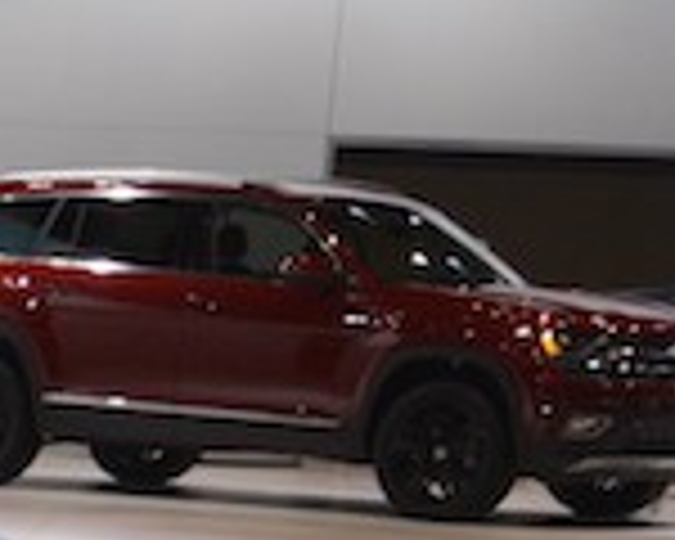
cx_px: -1228
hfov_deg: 7.5
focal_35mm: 233
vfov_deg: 6.3
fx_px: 4655
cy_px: 1316
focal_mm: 31
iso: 1600
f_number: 13
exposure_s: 1/200
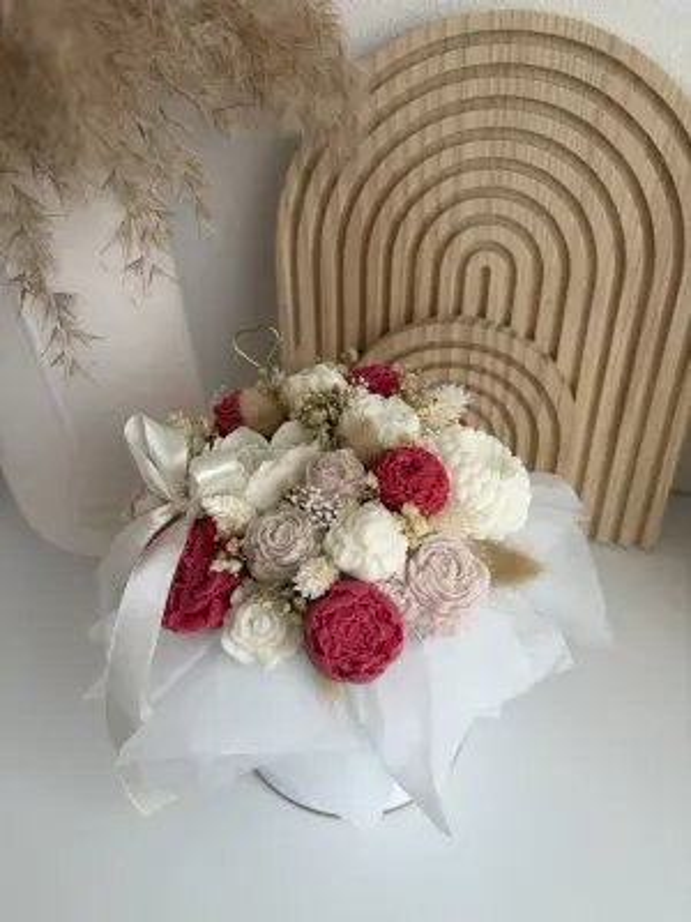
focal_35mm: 26
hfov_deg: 53.1
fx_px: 692
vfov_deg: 67.3
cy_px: 461
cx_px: 346
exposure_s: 1/121
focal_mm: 5.96
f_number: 1.6
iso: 32
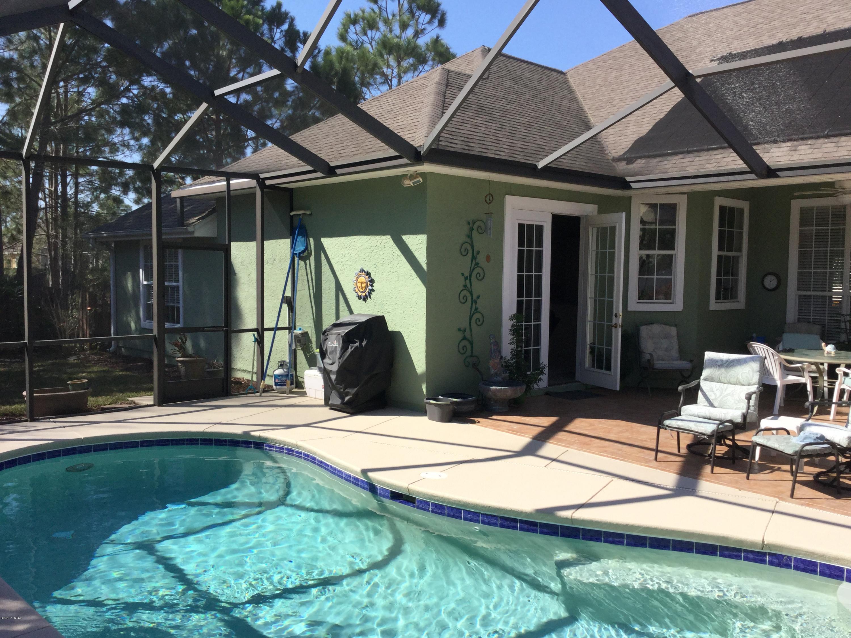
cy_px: 319
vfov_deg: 45.4
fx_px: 762
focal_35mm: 31
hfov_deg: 58.4
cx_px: 426
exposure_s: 1/754
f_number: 2.4
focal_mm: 3.3
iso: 25
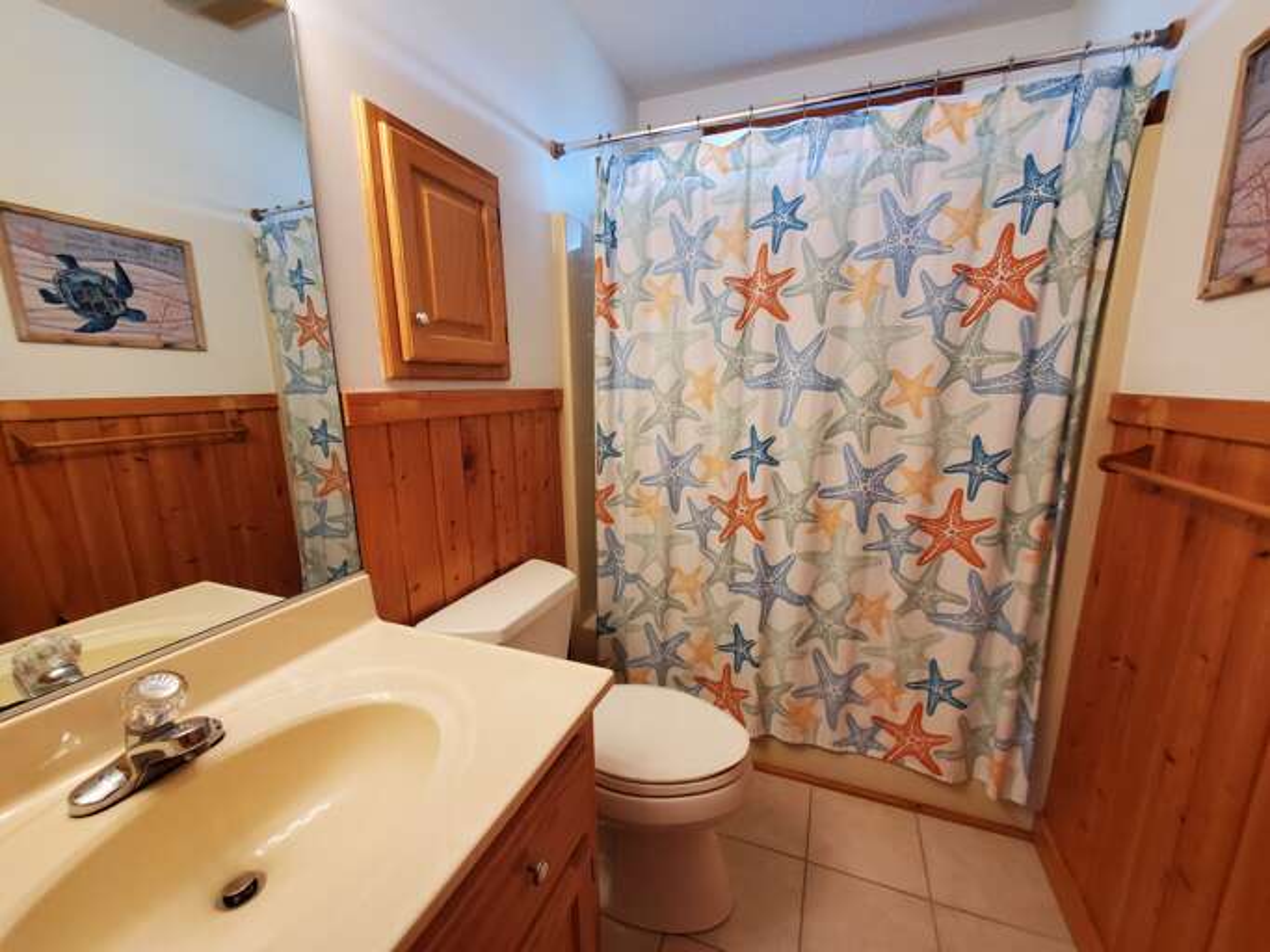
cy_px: 476
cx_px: 635
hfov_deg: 106.2
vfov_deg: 89.9
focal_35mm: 13
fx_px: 477
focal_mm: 1.8
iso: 320
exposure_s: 1/59
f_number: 2.2
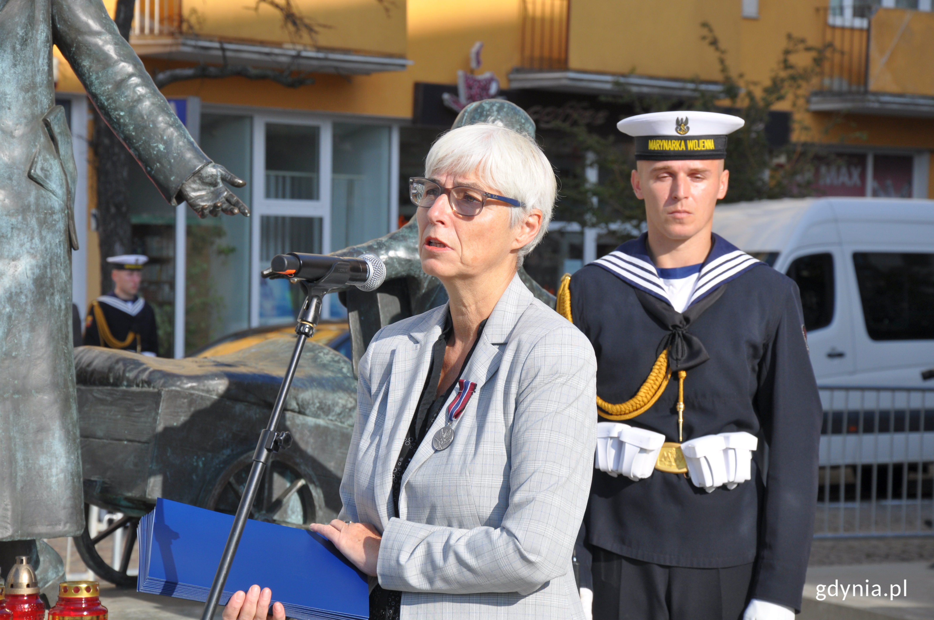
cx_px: 467
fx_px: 3110
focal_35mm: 120
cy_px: 310
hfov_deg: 17.1
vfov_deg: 11.4
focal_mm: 80
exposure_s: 1/400
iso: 200
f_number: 10
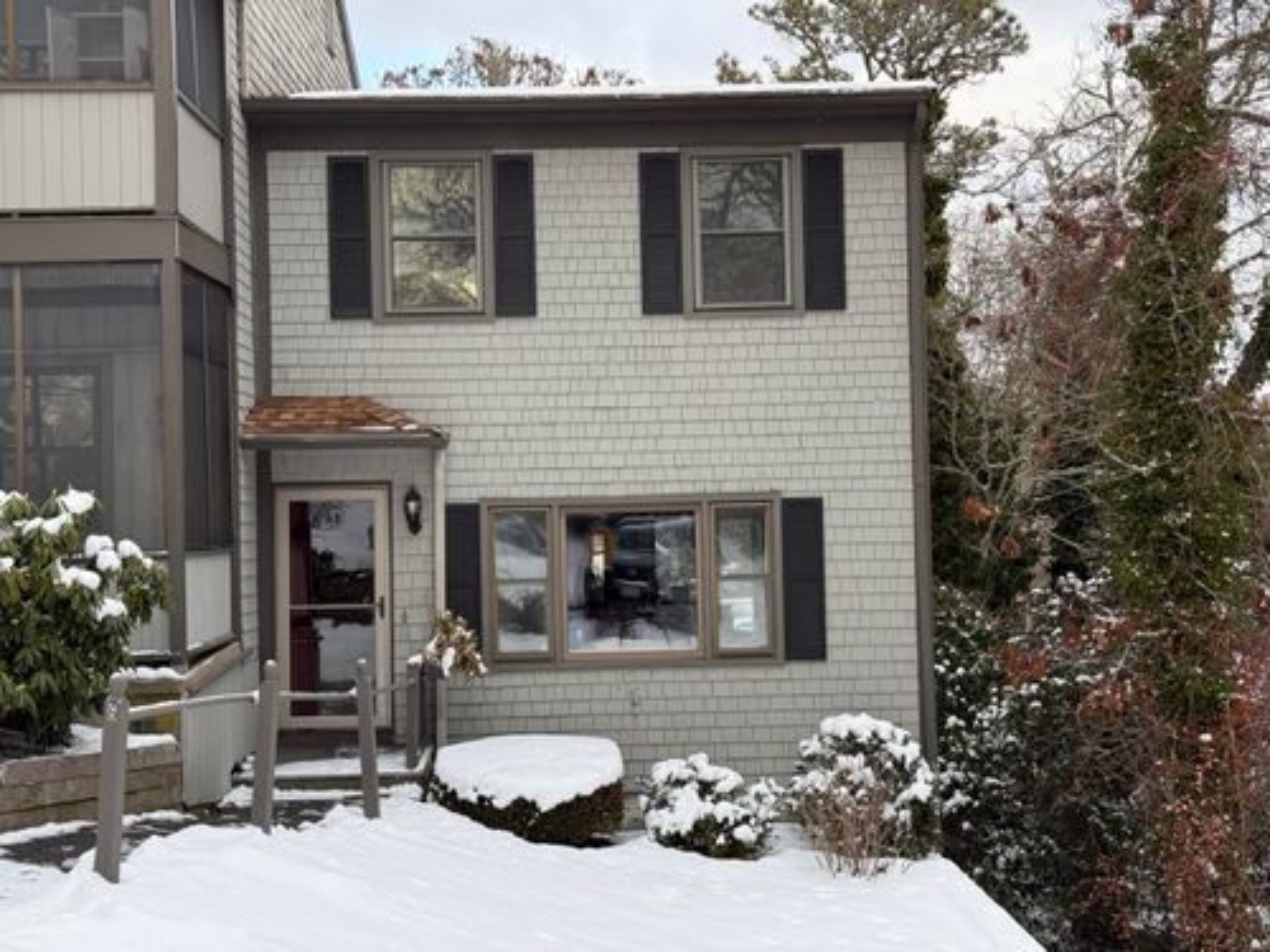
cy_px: 476
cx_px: 635
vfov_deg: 30.3
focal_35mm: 48
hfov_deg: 39.7
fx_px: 1761
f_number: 1.78
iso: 100
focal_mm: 6.76
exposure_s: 1/450
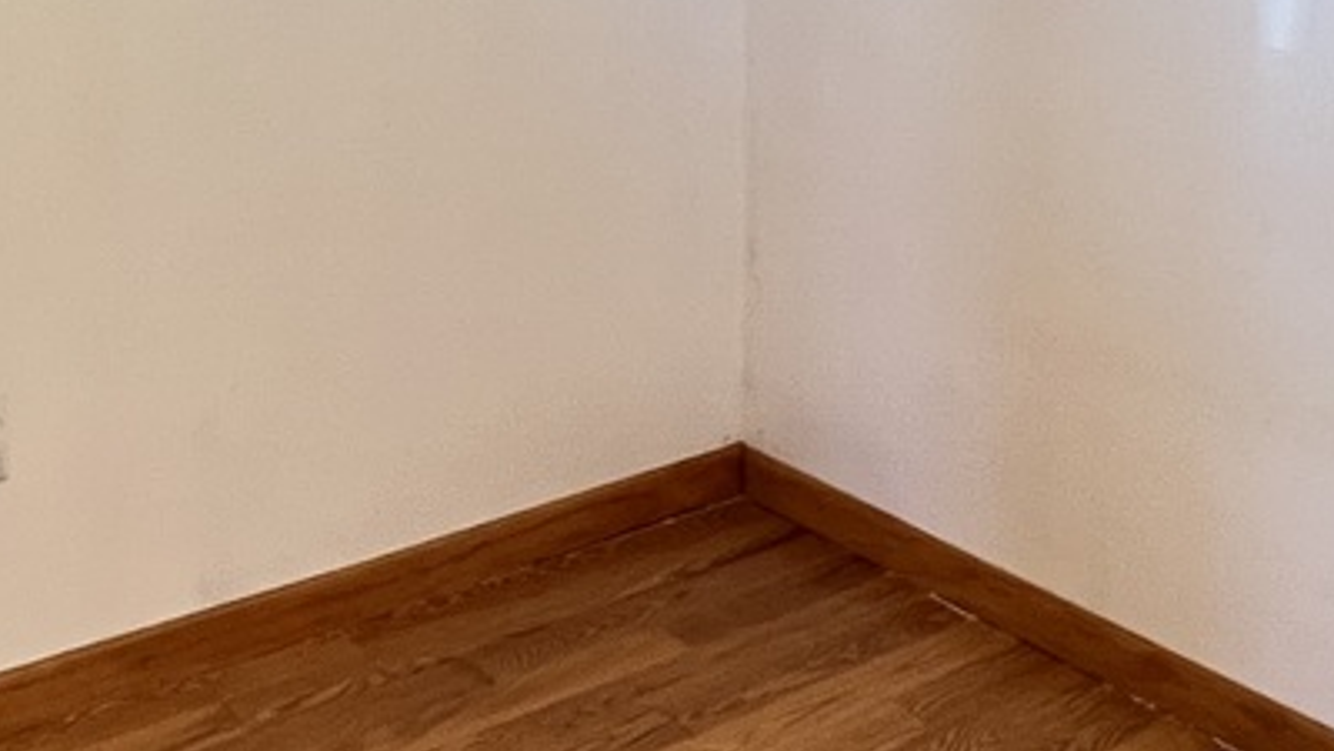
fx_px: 1804
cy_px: -250
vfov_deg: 21.1
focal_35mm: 51
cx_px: 550
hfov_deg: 40.4
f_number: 1.8
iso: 500
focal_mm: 1.57
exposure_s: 1/60
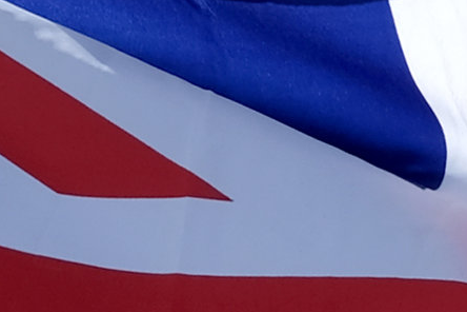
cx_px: 487
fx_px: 1777
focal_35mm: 137
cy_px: 452
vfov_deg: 9.7
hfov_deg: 14.7
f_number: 8
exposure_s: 1/450
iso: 160
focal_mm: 25.4
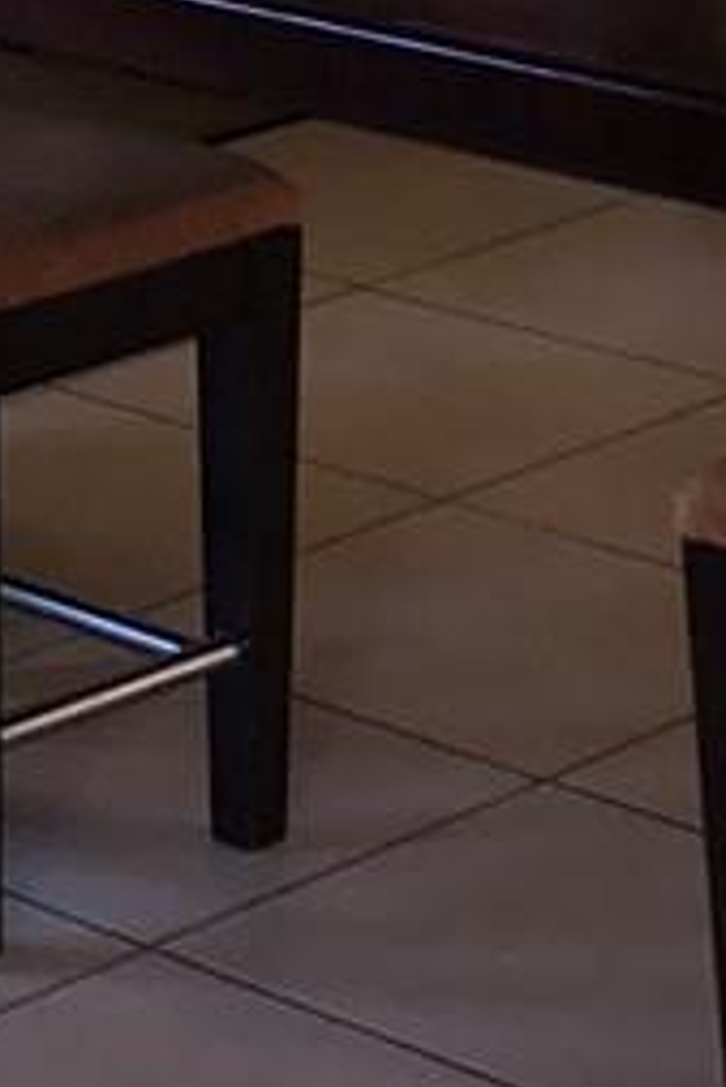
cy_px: -945
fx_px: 5558
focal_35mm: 184
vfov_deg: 10.4
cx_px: -919
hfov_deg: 7.1
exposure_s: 1/18
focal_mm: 3.99
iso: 20
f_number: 1.8
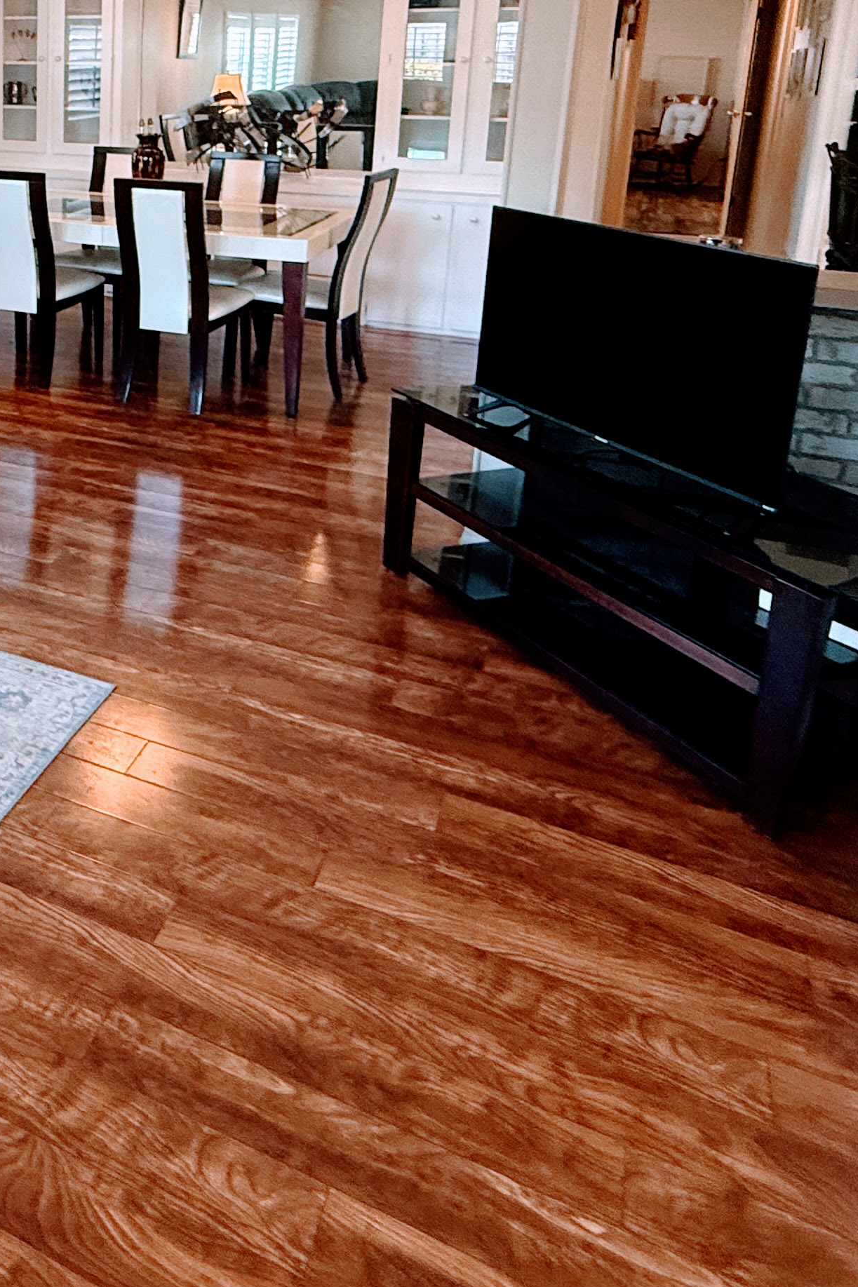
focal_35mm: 32
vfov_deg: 55.4
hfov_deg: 36.6
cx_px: -15
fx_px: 1144
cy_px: 297
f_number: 2.2
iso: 400
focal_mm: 2.22
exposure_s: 1/120
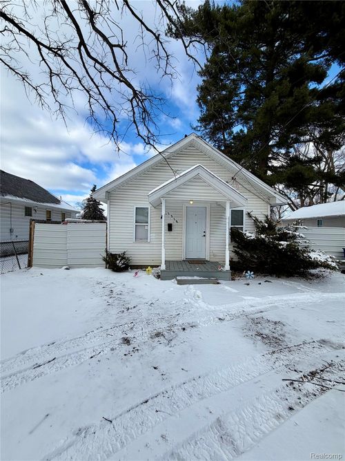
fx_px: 186
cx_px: 172
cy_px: 230
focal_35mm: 14
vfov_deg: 102.1
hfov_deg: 85.7
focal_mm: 2.22
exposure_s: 1/820
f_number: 2.2
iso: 20
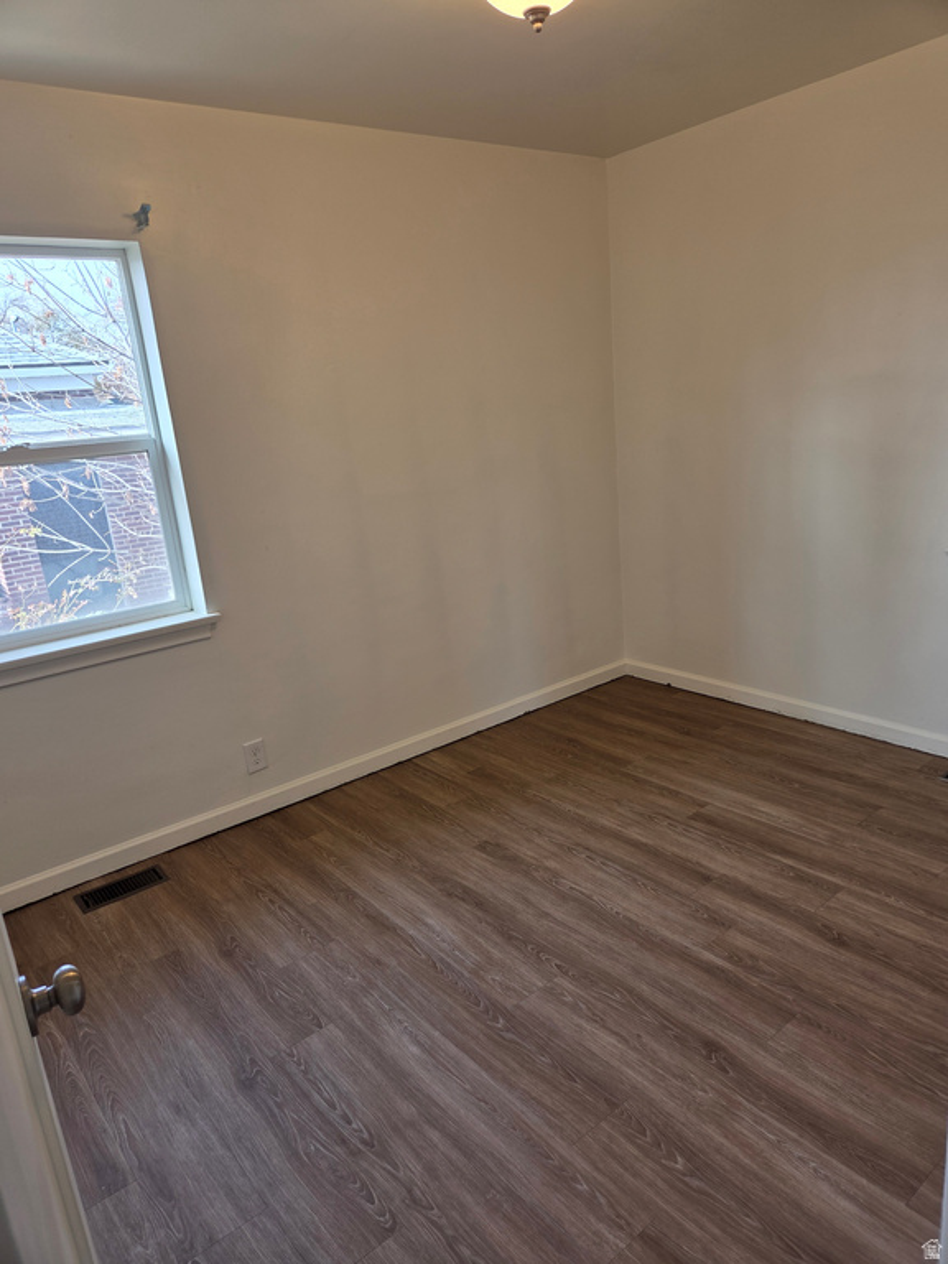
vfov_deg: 73.9
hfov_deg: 58.9
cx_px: 474
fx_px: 840
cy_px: 632
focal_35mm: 23
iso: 64
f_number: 1.8
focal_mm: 5.4
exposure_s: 1/120
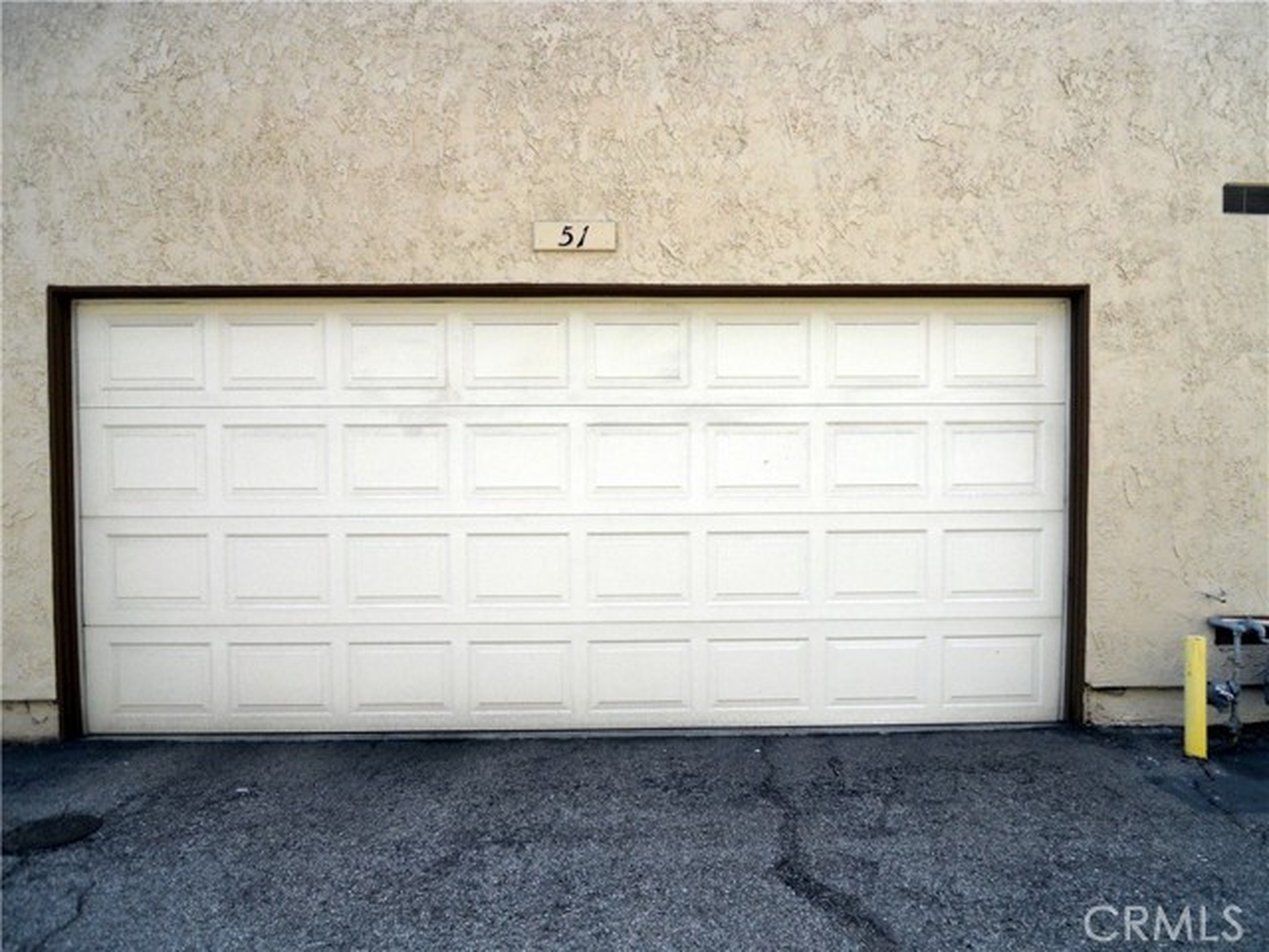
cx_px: 634
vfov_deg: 49.7
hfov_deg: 63.4
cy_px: 476
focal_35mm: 28
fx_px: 1026
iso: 80
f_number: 2.7
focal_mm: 5
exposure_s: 1/800
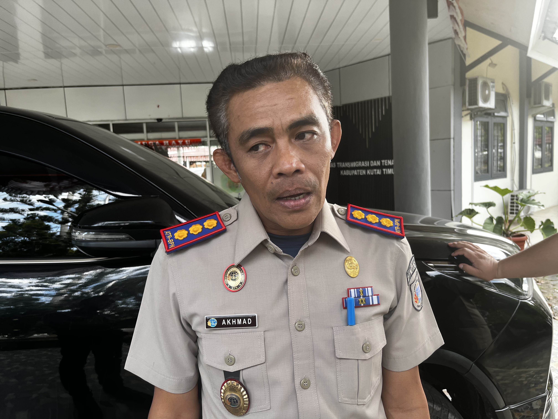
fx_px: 419
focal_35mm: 26
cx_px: 279
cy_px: 210
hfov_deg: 67.3
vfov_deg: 53.1
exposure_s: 1/122
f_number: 1.6
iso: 50
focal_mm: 5.1
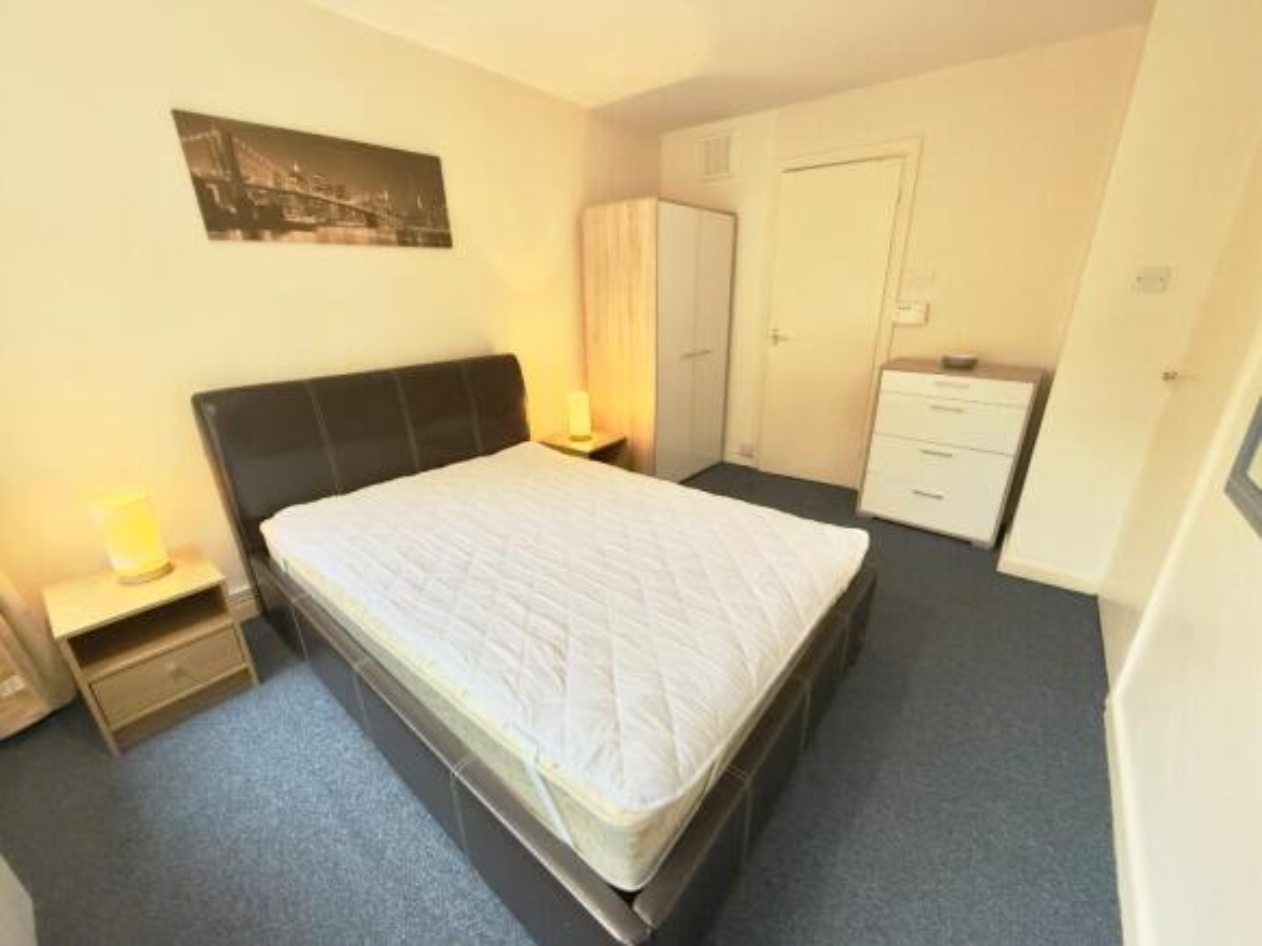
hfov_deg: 102.1
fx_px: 510
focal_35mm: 14
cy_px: 473
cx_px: 631
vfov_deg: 85.7
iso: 320
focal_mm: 2.22
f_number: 2.2
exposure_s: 1/100
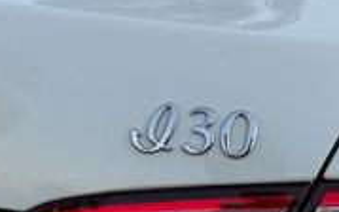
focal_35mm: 91
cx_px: 38
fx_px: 841
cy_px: 384
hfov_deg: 22.3
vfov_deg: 13.0
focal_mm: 6.76
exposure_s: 1/627
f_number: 1.78
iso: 80
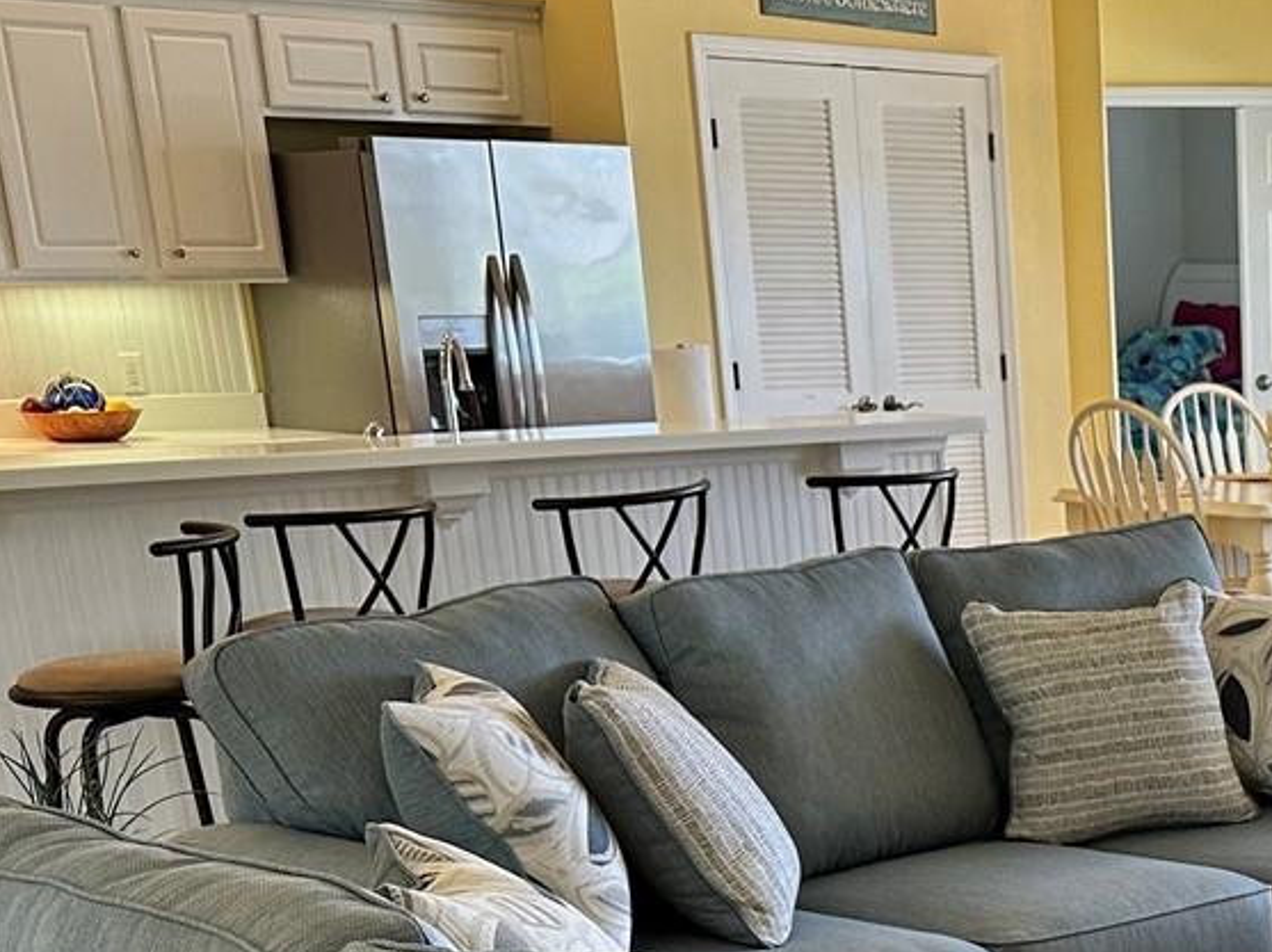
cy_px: 1288
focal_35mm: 69
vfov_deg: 19.4
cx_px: 1423
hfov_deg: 25.9
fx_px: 2534
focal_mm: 6.86
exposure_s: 1/120
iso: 125
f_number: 1.78
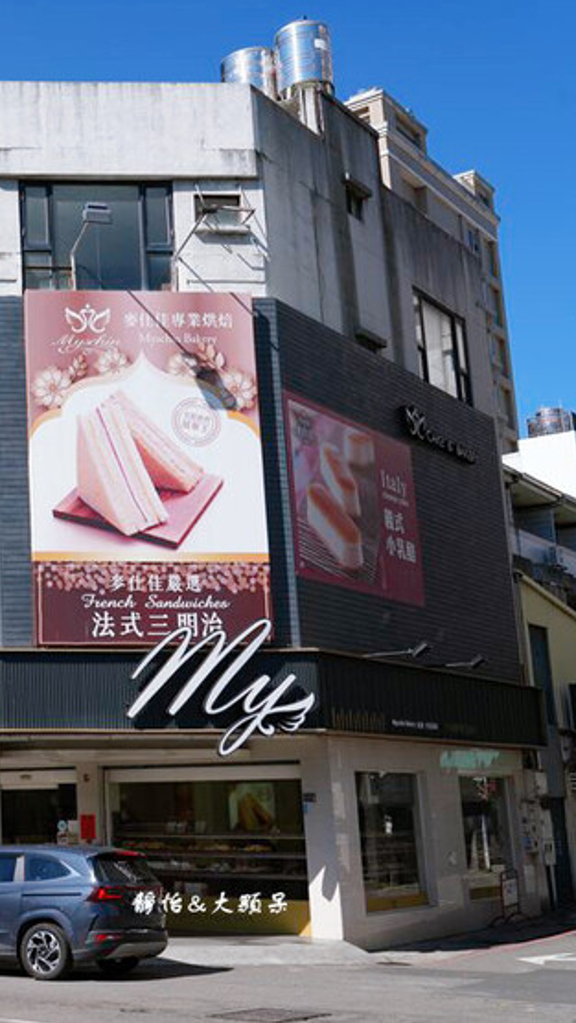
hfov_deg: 22.6
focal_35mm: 48
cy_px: 504
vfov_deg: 42.9
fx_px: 1303
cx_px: -145
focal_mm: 30
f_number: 8
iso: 160
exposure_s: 1/500
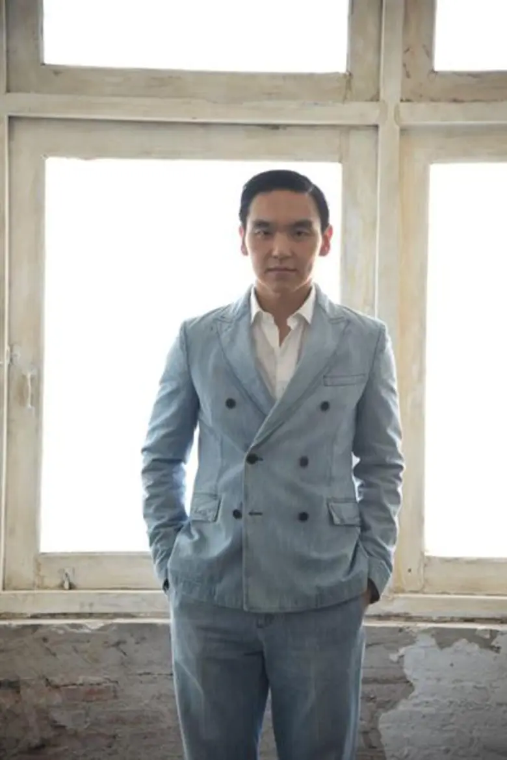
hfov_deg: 16.1
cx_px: 254
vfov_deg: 23.9
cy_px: 380
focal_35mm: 85
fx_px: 1795
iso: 1600
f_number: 4
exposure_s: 1/200
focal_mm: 85
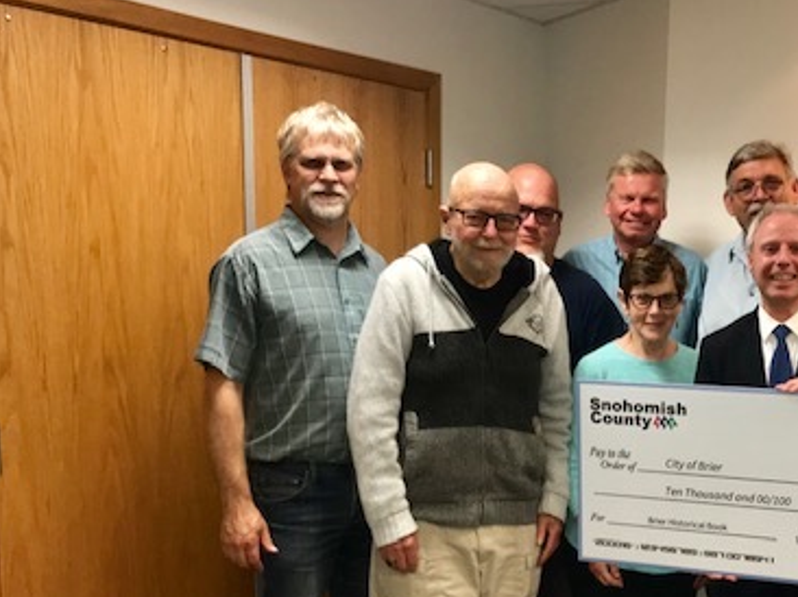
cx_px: 658
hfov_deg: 37.3
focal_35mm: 49
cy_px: 453
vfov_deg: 29.2
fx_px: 1129
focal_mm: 3.99
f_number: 1.8
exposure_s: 1/30
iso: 40
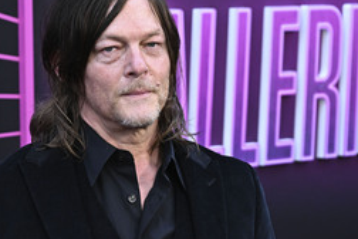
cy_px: 139
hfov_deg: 10.9
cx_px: 177
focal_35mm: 188
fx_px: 1869
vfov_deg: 7.3
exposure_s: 1/320
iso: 1600
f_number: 5.6
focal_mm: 105
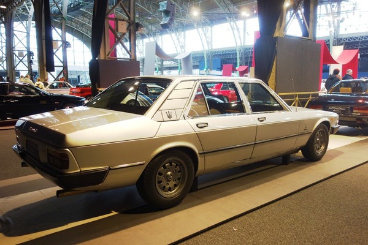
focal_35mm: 30
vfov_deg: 43.6
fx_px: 307
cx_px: 184
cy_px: 122
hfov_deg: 61.9
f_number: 2.2
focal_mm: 11.18
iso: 320
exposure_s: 1/40
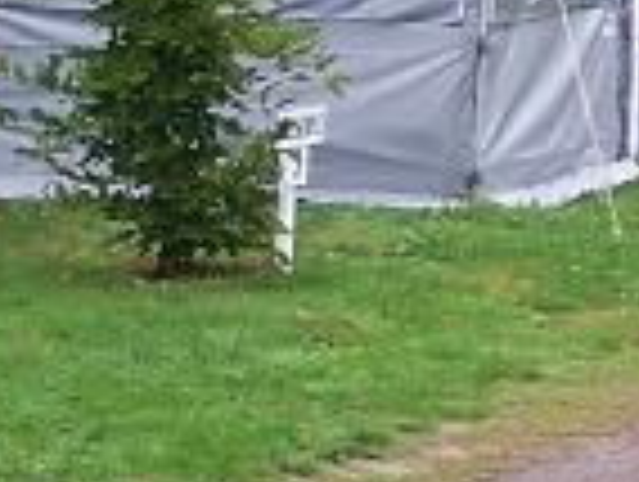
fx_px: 3957
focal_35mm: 214
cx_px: 441
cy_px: -50
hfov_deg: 9.2
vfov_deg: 6.9
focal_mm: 6.3
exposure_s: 1/60
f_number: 2.8
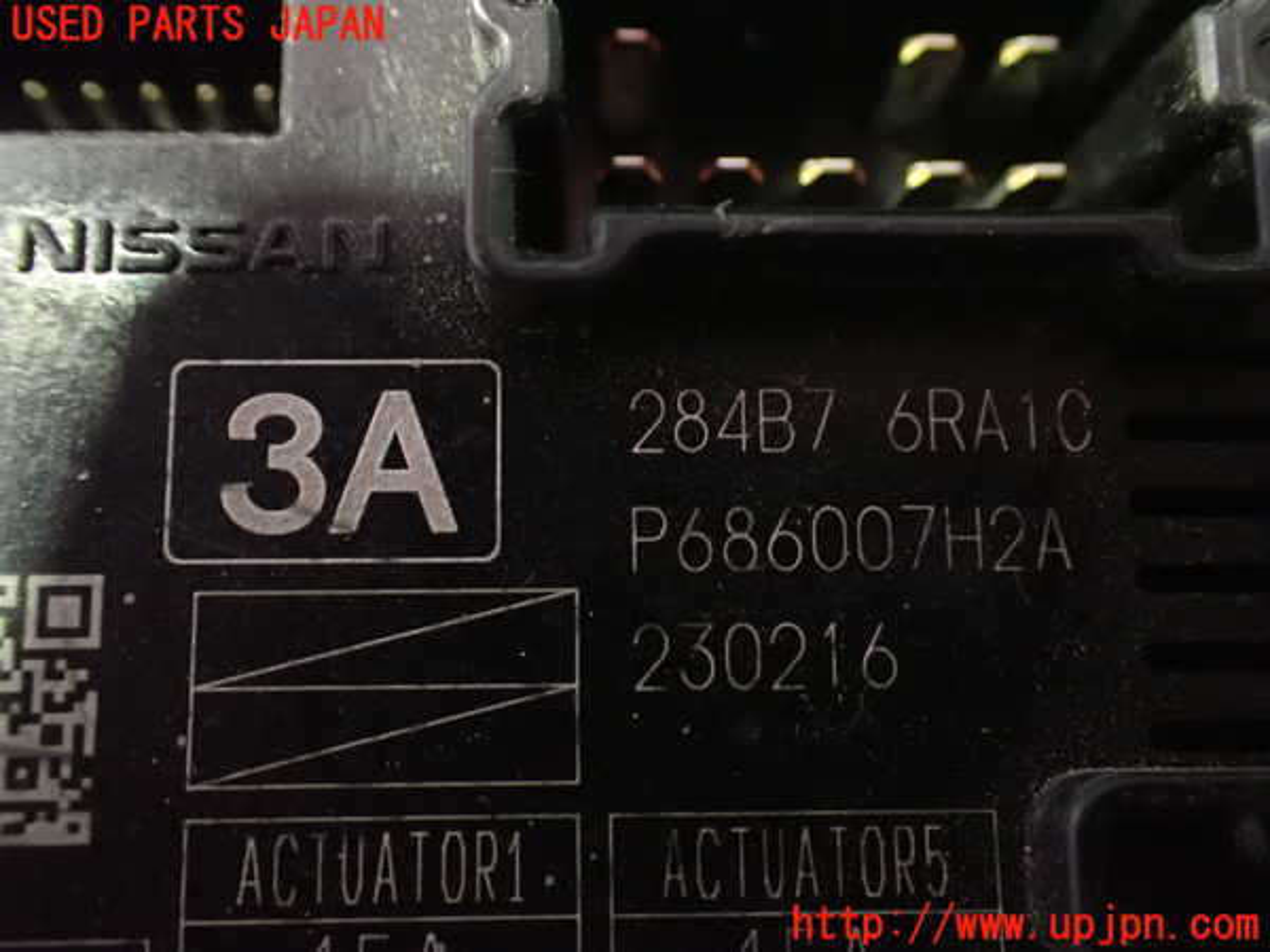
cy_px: 476
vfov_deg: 37.7
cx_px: 635
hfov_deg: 49.0
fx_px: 1394
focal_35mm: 38
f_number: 2.7
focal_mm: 6.83
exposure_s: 1/8
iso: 1600
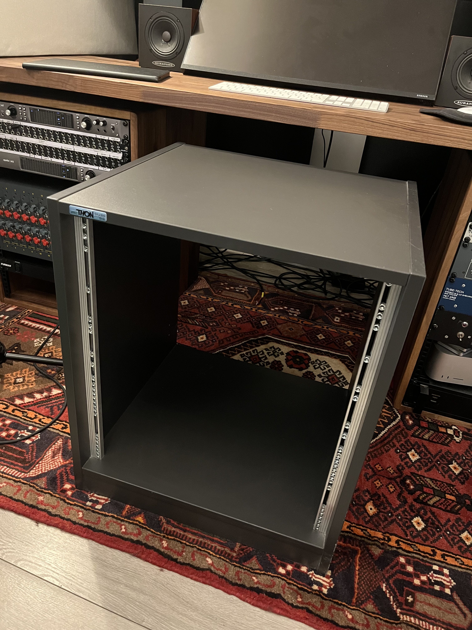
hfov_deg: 53.1
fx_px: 473
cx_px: 236
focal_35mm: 26
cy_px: 315
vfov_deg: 67.3
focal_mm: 5.1
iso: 640
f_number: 1.6
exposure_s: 1/25
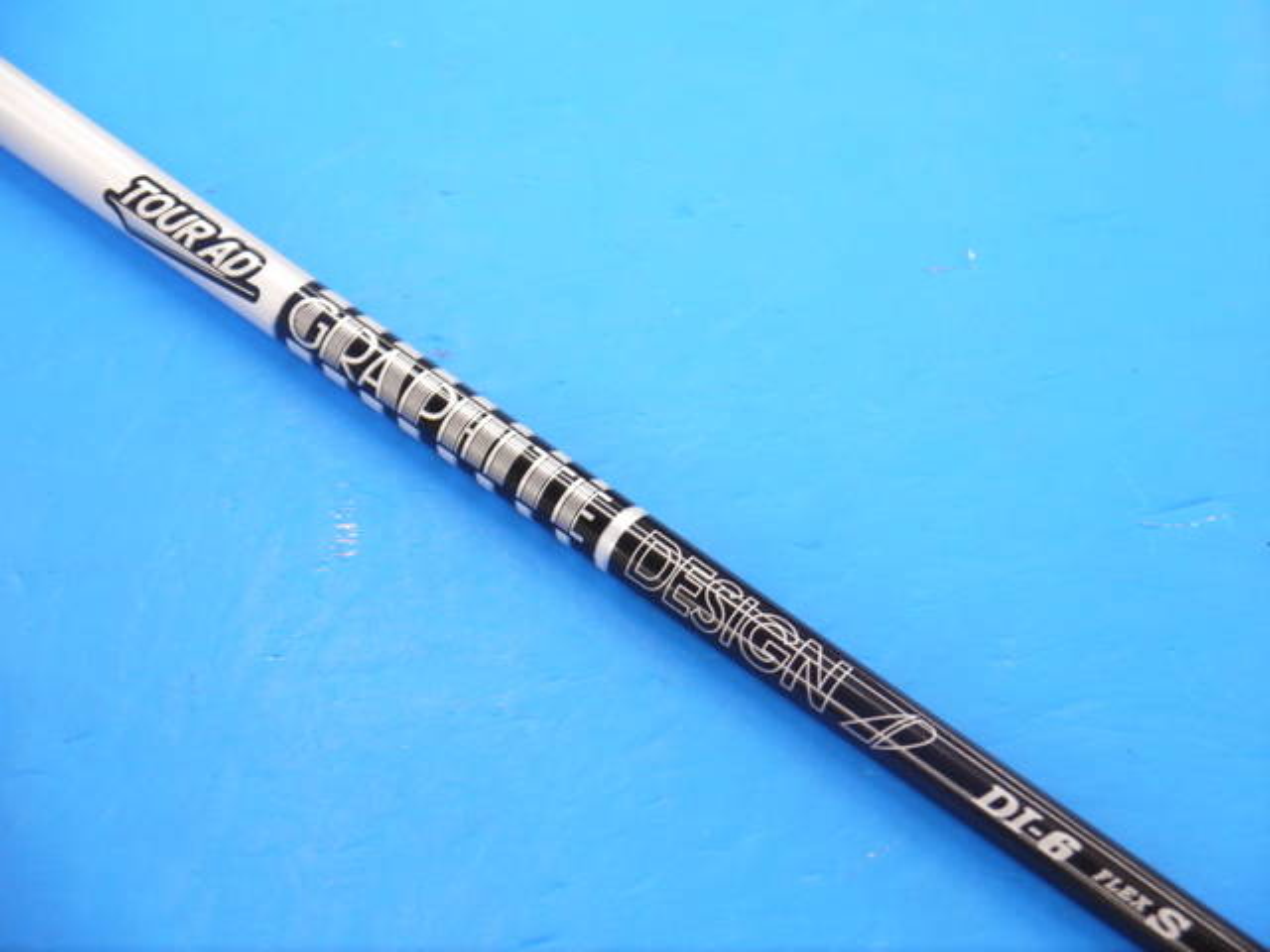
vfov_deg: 17.6
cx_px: 635
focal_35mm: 84
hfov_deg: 23.3
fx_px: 3082
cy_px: 476
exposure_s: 1/80
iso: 640
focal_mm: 42
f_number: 5.6
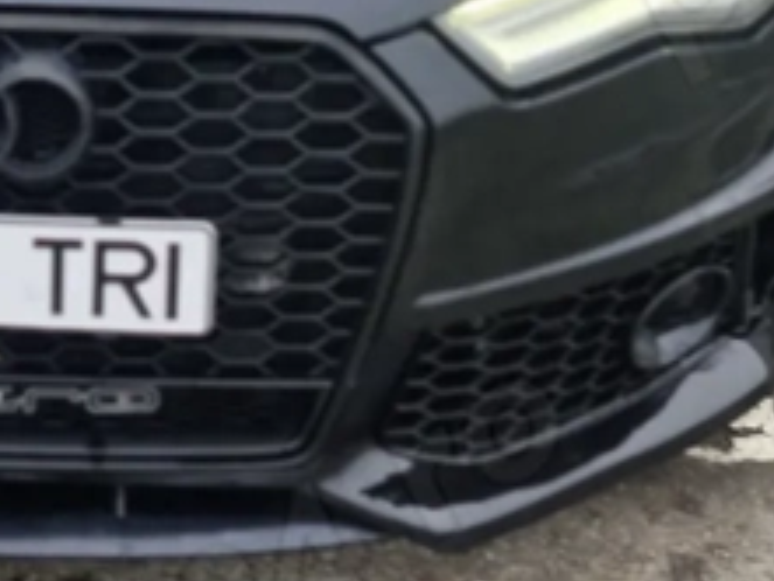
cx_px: -228
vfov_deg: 13.7
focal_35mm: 104
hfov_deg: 17.7
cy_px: -175
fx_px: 2327
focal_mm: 5.54
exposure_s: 1/143
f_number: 1.8
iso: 50
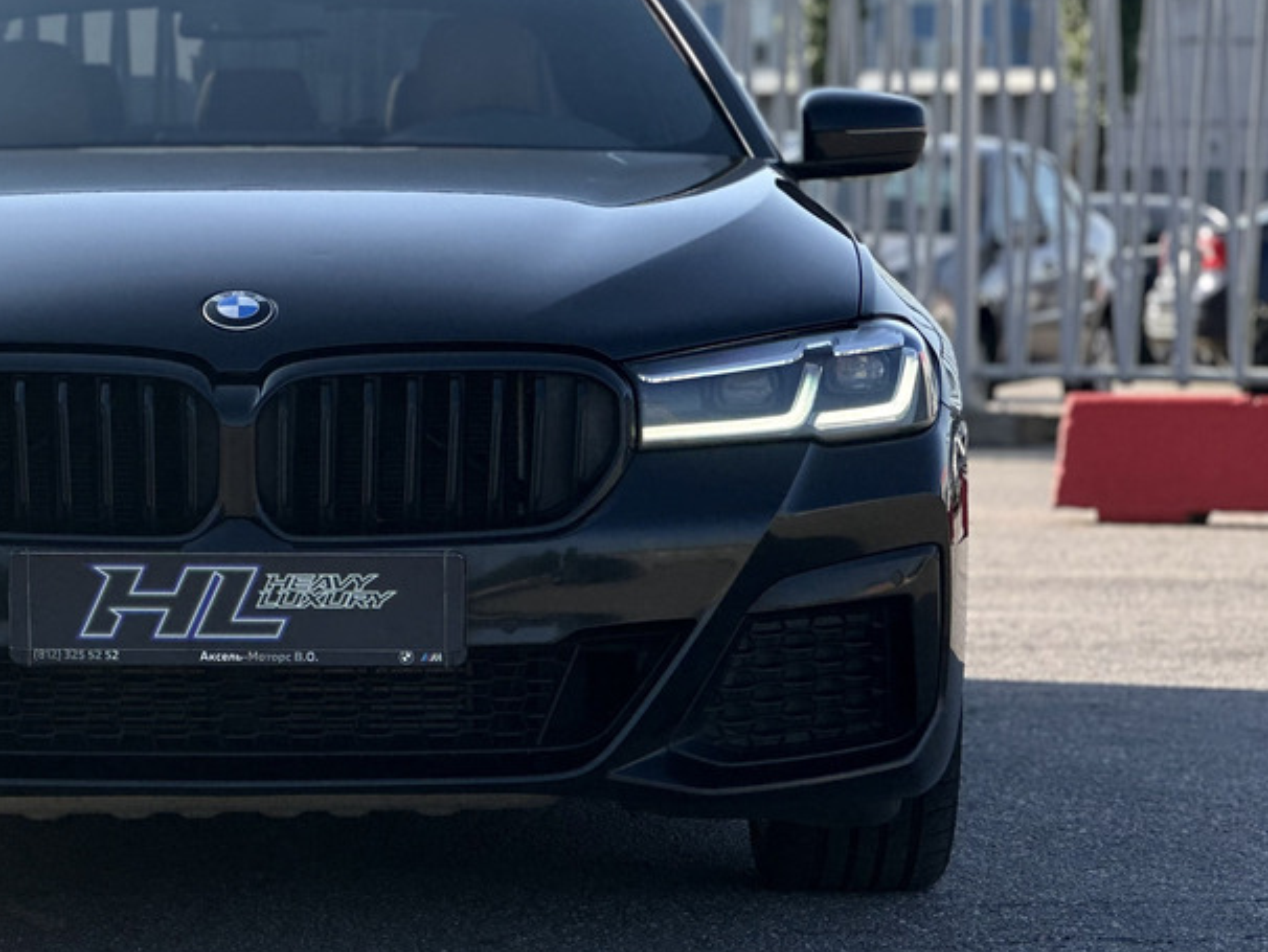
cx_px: 285
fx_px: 4654
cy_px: 324
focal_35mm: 127
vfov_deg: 11.7
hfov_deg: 15.4
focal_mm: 9
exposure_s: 1/289
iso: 32
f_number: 2.8
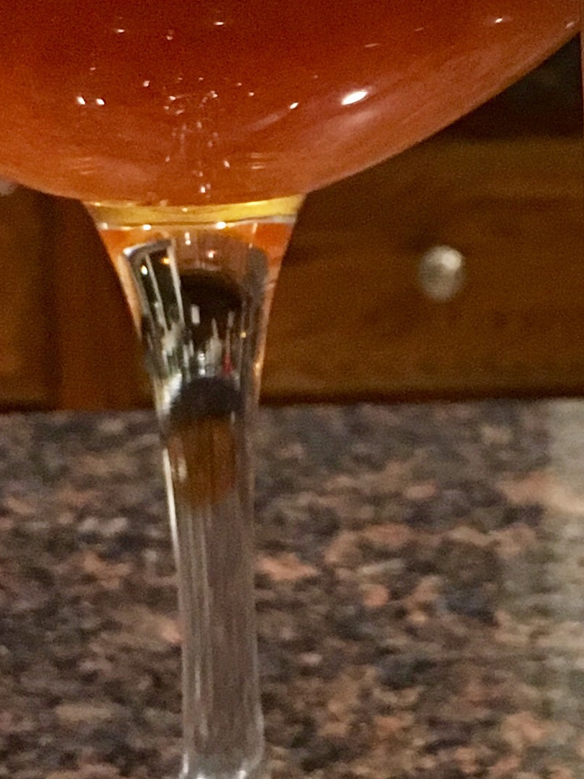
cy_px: 268
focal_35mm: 108
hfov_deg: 13.7
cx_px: 445
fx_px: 2430
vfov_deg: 18.2
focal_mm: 4.15
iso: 250
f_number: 2.2
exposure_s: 1/15
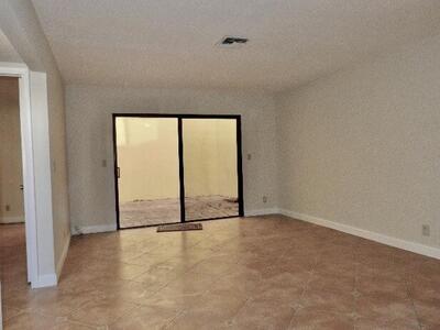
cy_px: 165
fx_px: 305
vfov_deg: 56.8
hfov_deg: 71.6
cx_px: 220
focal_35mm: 24
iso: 200
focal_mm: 4.3
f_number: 7.6
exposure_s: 1/30
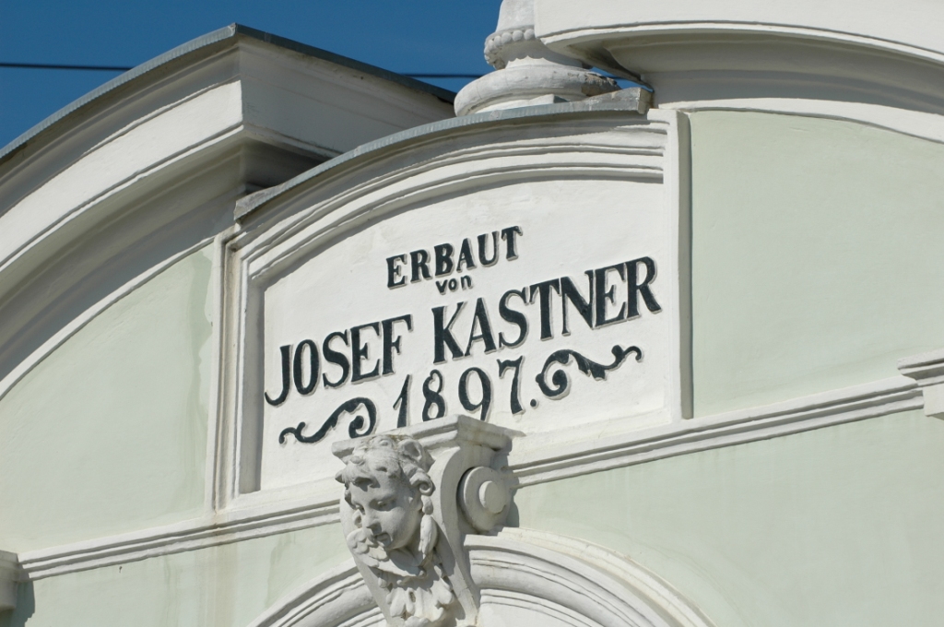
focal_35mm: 150
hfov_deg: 13.7
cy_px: 314
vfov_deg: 9.1
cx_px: 472
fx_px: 3928
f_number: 9
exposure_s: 1/1250
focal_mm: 100
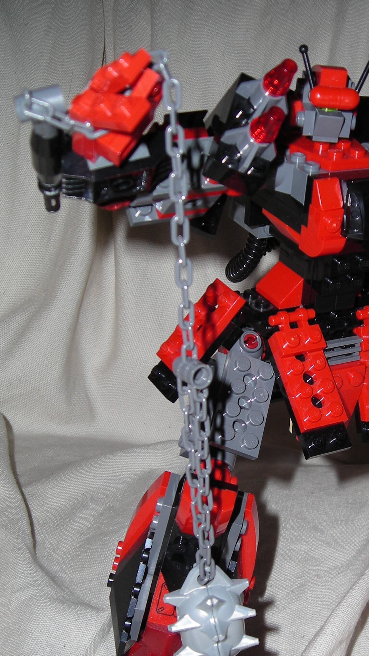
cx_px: 315
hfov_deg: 19.8
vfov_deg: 34.7
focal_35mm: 60
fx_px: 1044
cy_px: 405
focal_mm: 6.3
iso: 50
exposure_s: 1/60
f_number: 3.2
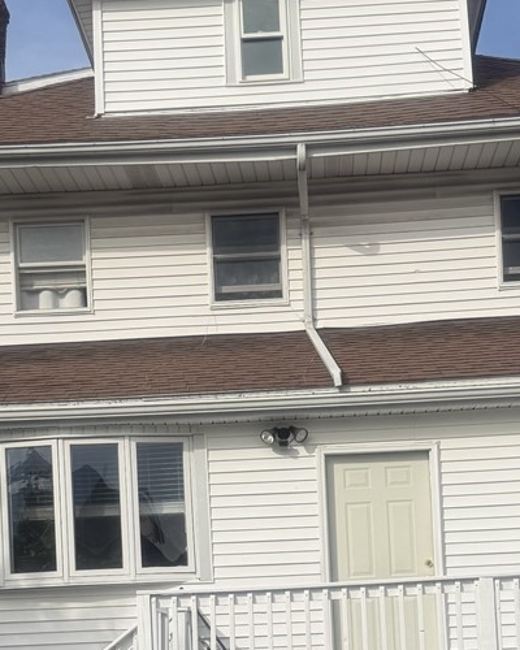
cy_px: 586
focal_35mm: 72
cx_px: 283
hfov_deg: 21.3
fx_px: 1385
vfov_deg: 25.6
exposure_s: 1/5714
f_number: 1.78
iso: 80
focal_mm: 6.76
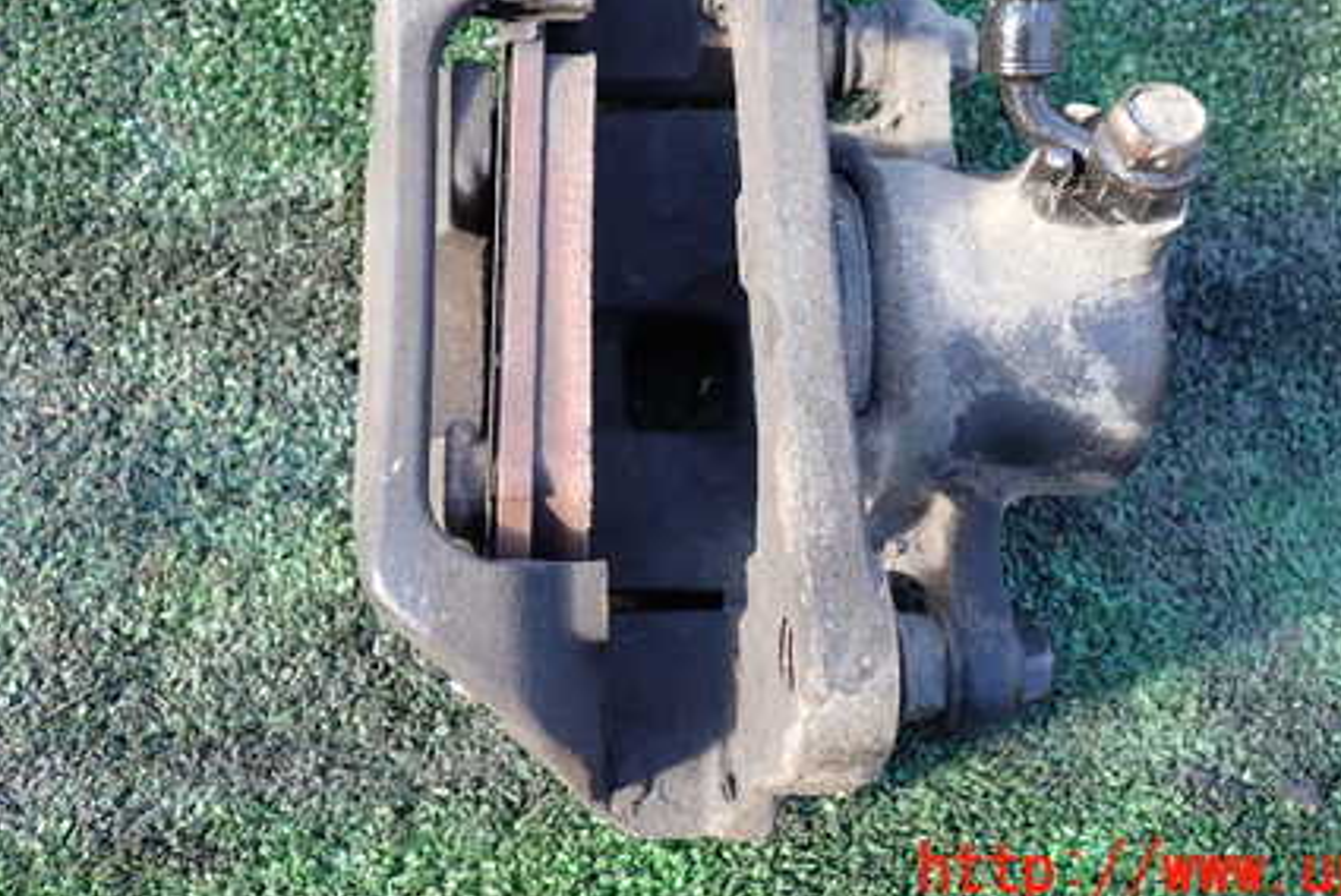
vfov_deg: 30.0
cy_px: 202
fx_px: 1640
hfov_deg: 44.5
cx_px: 685
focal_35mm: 44
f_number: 2.3
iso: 100
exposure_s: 1/100
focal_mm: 5.4
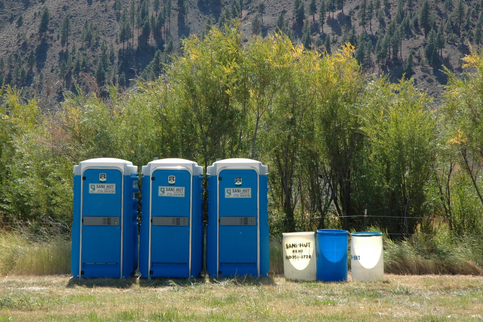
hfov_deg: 21.7
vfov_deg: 14.5
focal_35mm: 94
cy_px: 161
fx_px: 1261
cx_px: 242
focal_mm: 62
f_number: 9
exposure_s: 1/320
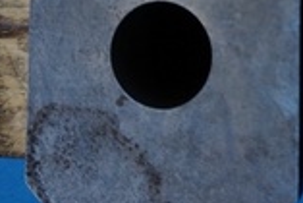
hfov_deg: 17.4
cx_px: 398
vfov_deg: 10.9
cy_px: -249
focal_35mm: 110
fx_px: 927
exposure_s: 1/160
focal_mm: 16
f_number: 4
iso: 500
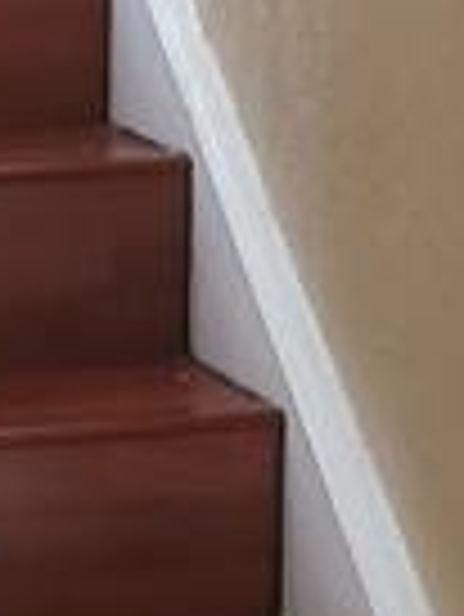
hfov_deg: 10.0
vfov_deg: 13.5
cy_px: 247
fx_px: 2605
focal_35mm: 146
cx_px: -135
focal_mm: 4.3
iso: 400
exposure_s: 1/60
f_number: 2.4
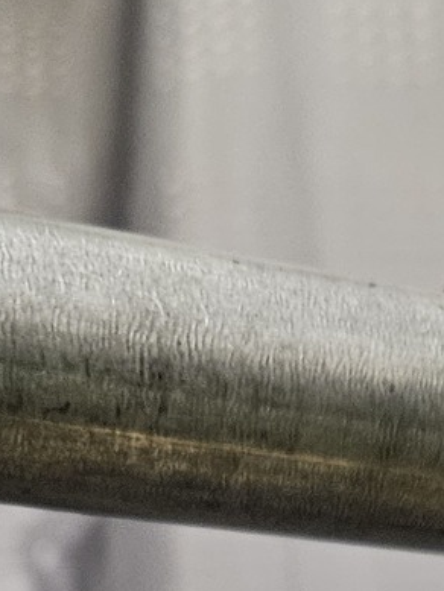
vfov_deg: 14.0
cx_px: 348
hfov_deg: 12.2
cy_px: 1147
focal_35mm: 121
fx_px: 2068
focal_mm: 5.4
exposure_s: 1/33
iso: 500
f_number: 1.8
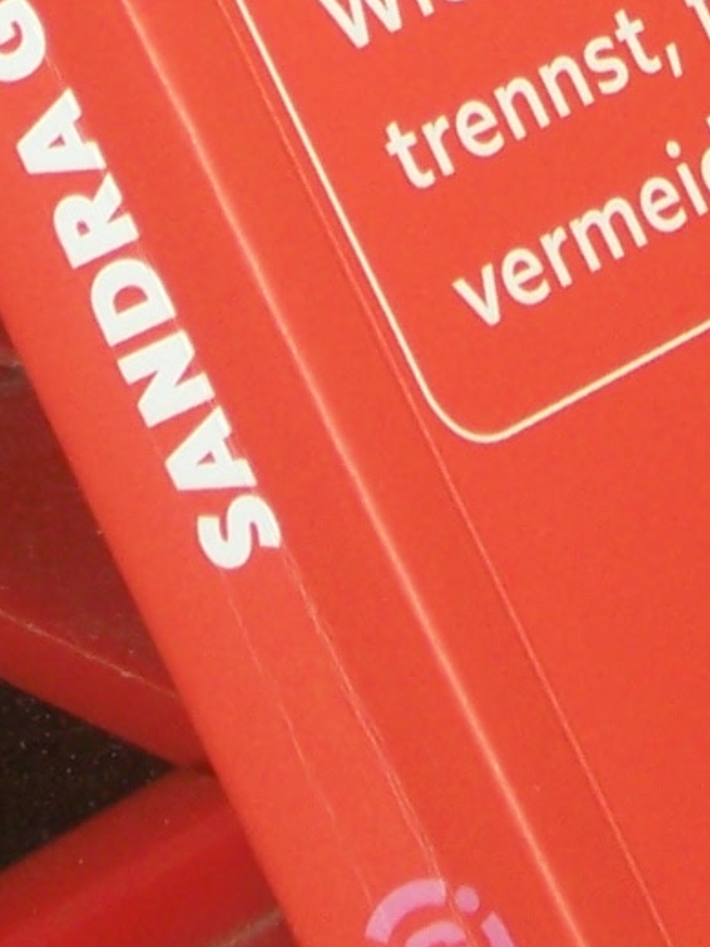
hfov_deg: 5.1
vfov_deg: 6.6
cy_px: -929
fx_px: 8016
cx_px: 653
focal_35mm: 293
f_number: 3.6
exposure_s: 1/80
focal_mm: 11
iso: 80
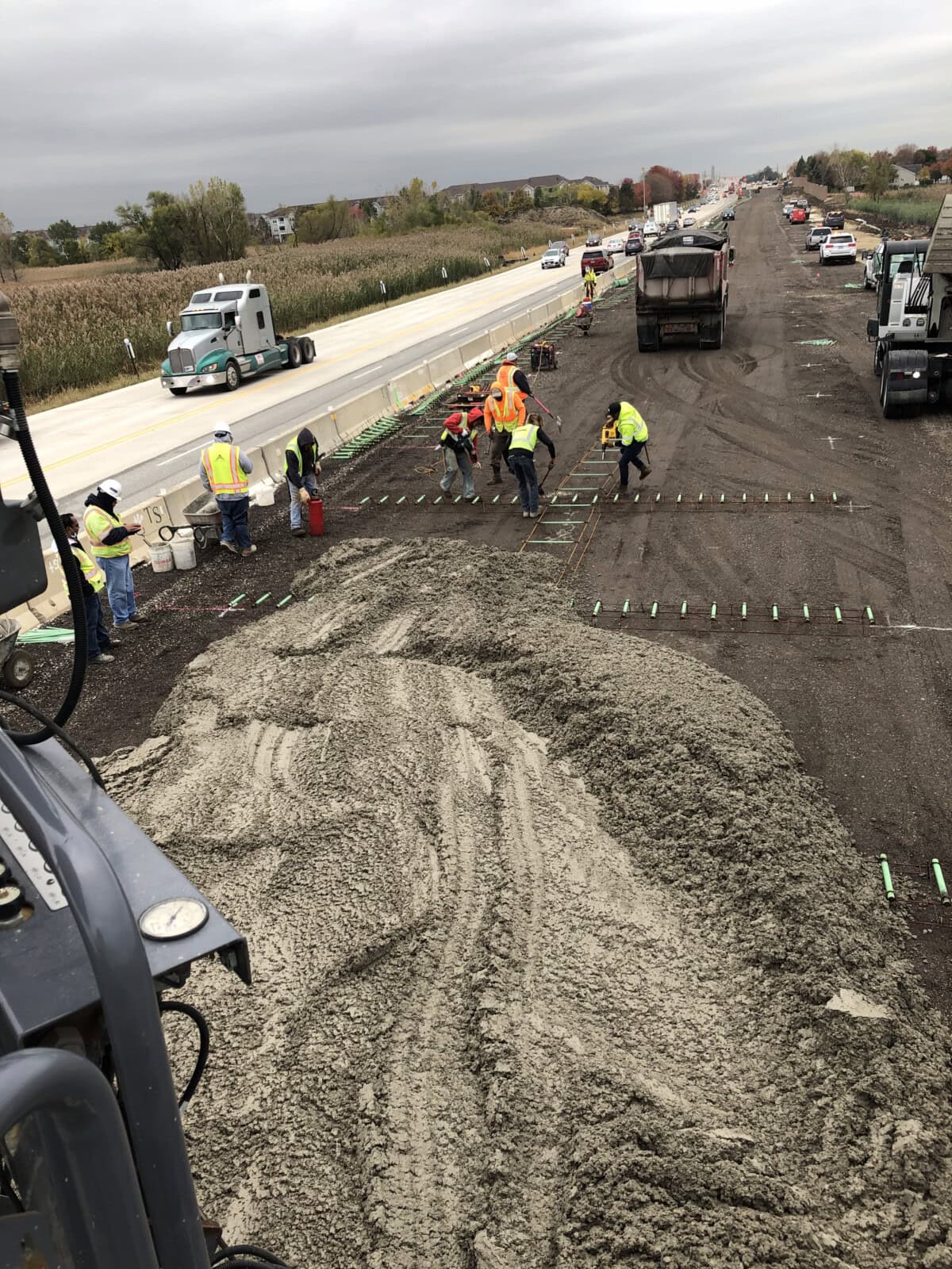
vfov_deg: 63.4
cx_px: 476
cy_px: 634
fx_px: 1027
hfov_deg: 49.7
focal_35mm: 28
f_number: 1.8
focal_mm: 4
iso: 20
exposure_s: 1/185
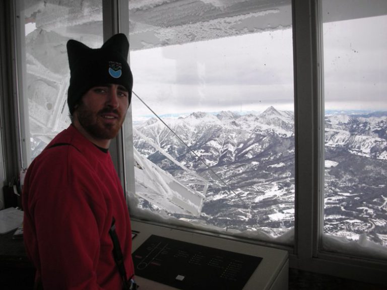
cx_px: 194
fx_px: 391
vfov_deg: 40.7
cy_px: 145
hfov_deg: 52.6
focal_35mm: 35
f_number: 3
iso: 50
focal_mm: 5.8
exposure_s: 1/149
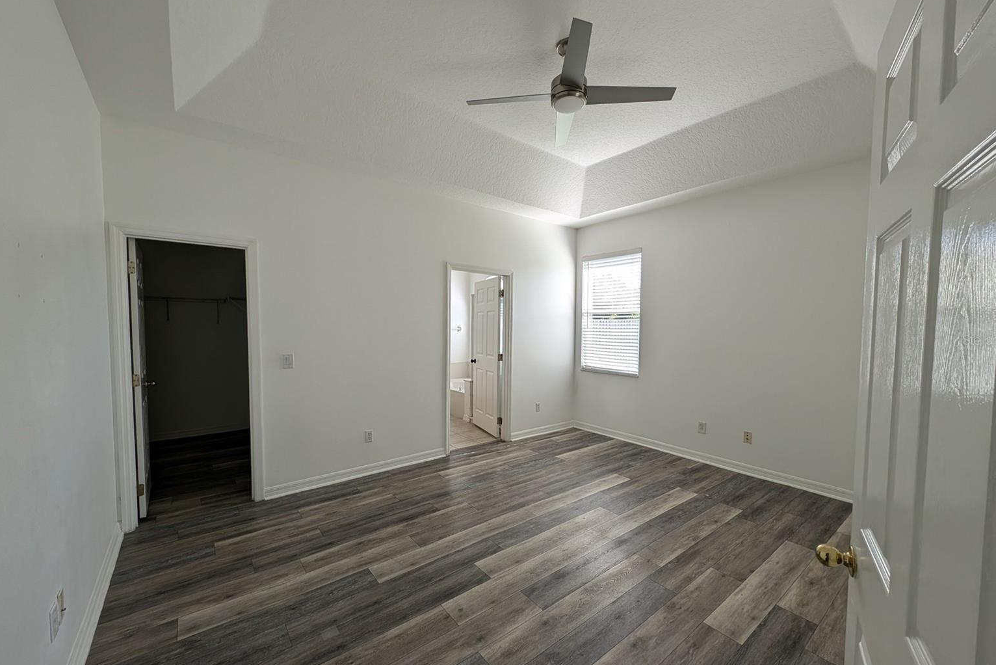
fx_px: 360
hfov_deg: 108.3
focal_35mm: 13
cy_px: 340
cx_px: 506
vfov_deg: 85.4
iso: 44
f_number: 1.95
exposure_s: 1/330
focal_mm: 2.23
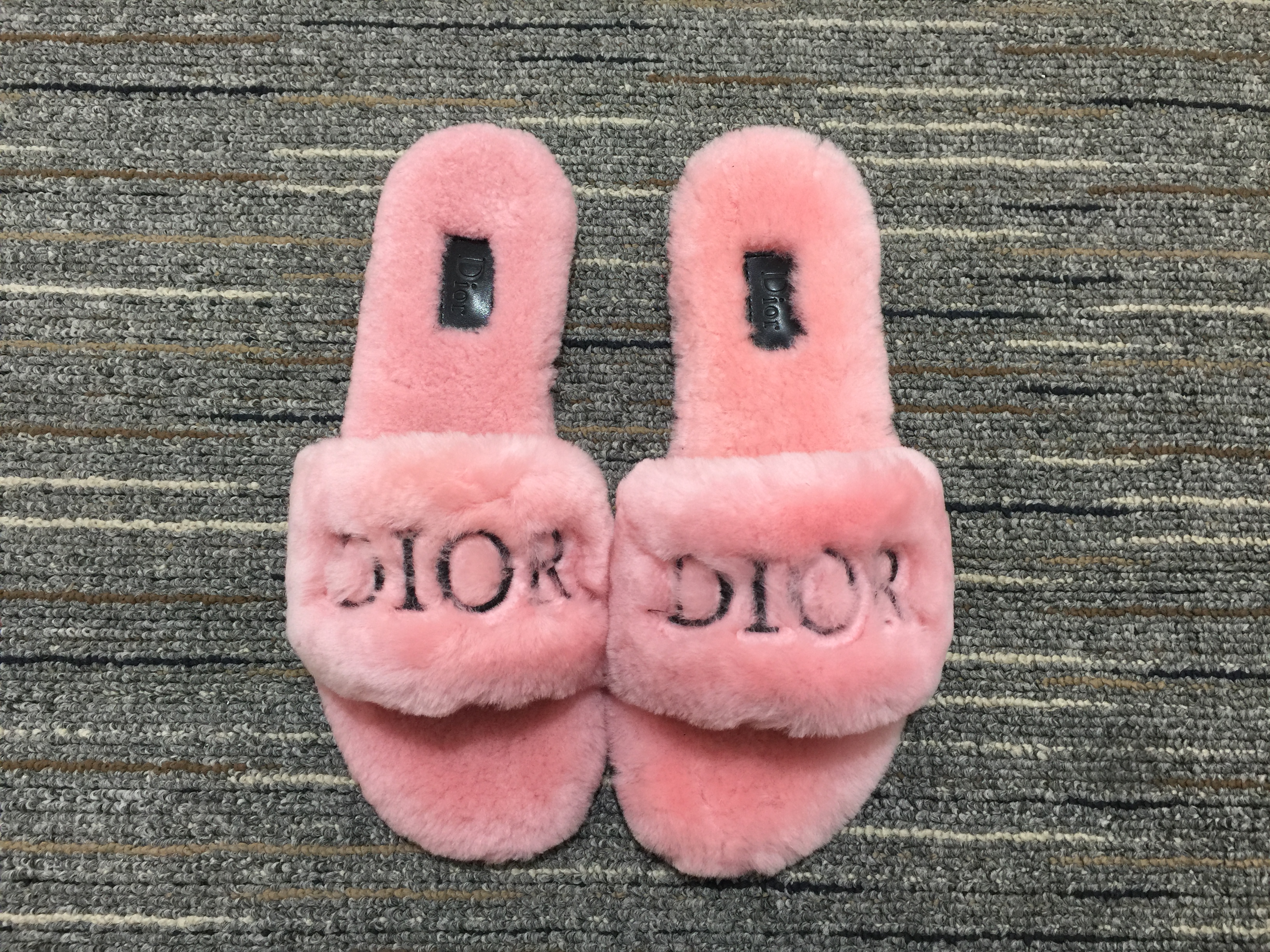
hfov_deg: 61.7
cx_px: 635
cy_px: 476
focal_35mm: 29
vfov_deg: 48.2
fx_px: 1064
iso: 50
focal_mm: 4.15
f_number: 2.2
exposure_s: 1/17
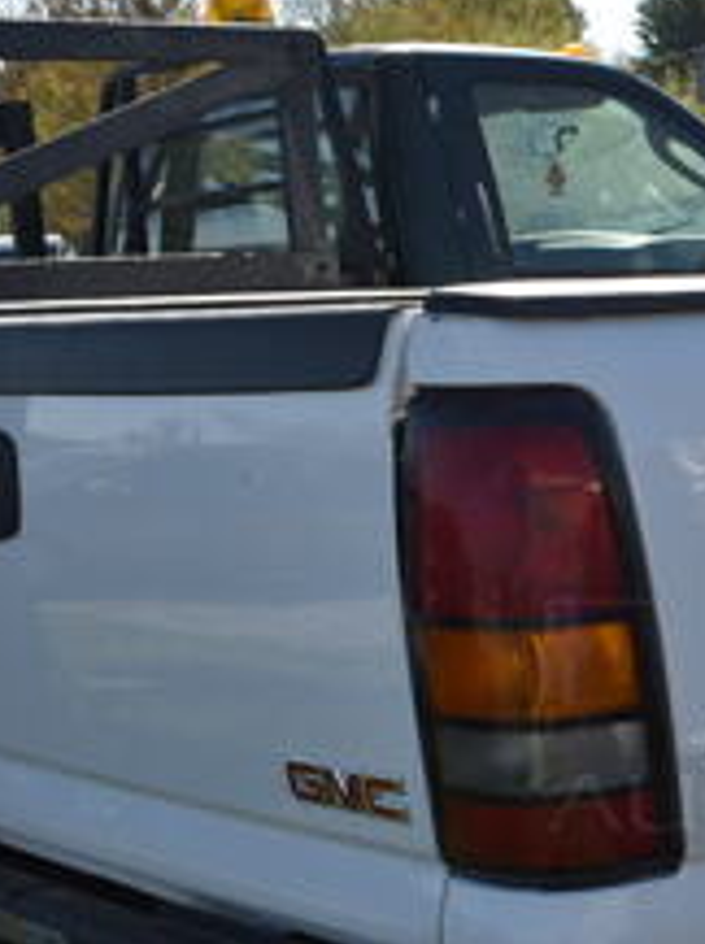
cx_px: 1005
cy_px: 618
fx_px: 2325
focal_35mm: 85
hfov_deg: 16.0
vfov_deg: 22.9
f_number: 8
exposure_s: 1/500
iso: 200
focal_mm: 21
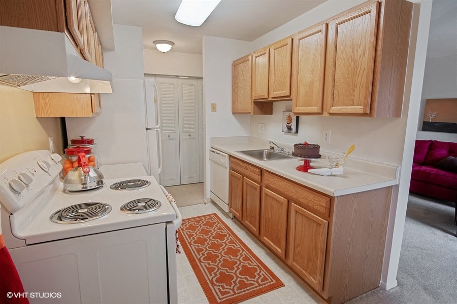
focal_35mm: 19
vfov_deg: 64.6
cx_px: 228
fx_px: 241
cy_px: 152
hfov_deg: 86.9
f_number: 11
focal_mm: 19
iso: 400
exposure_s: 1/3
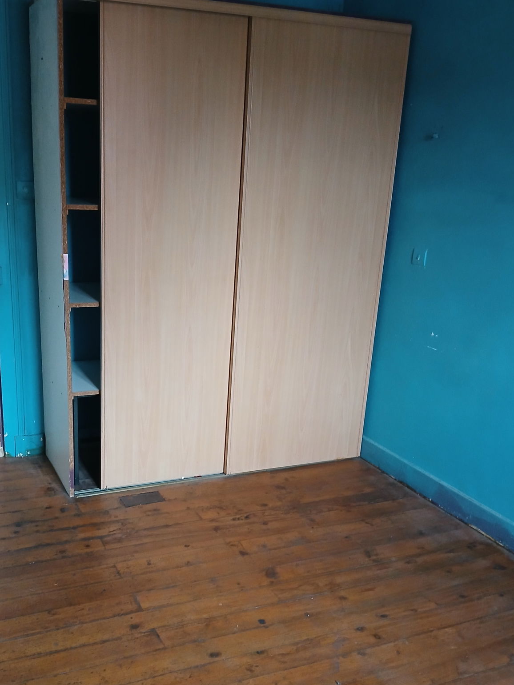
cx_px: 192
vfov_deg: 51.2
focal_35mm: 36
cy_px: 392
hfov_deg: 39.4
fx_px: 713
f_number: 1.8
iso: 400
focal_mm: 3.98
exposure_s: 1/20
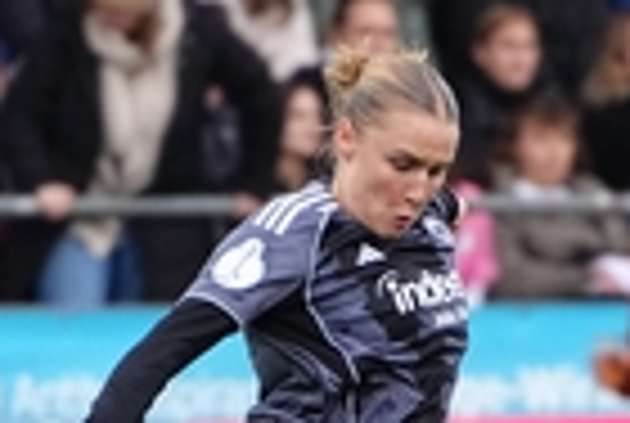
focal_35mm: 1711
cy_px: 576
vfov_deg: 0.8
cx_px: 486
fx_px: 30006
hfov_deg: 1.2
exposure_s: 1/1600
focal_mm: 400
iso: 3200
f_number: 5.6
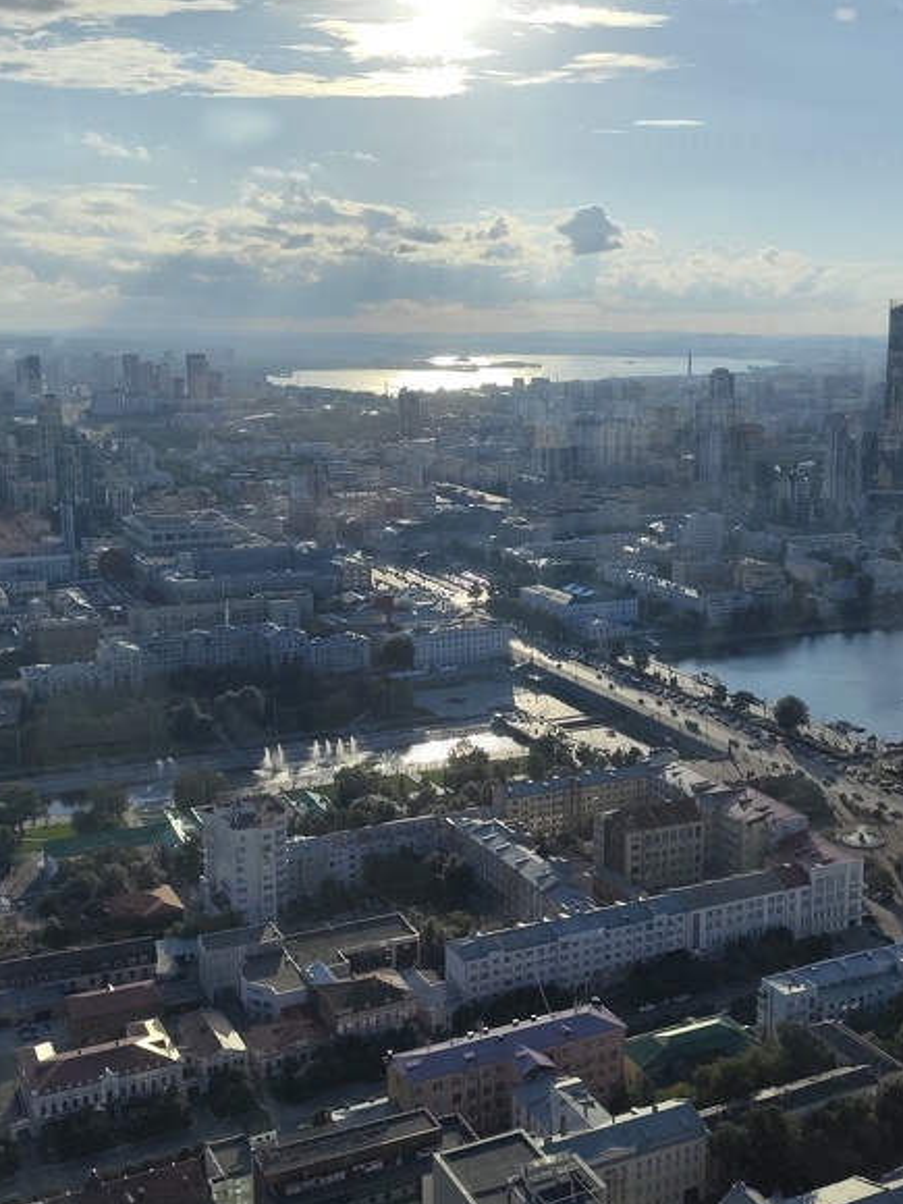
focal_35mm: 40
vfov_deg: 46.8
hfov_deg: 35.6
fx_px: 1391
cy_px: 602
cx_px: 596
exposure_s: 1/4705
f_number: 1.65
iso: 50
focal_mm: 6.19
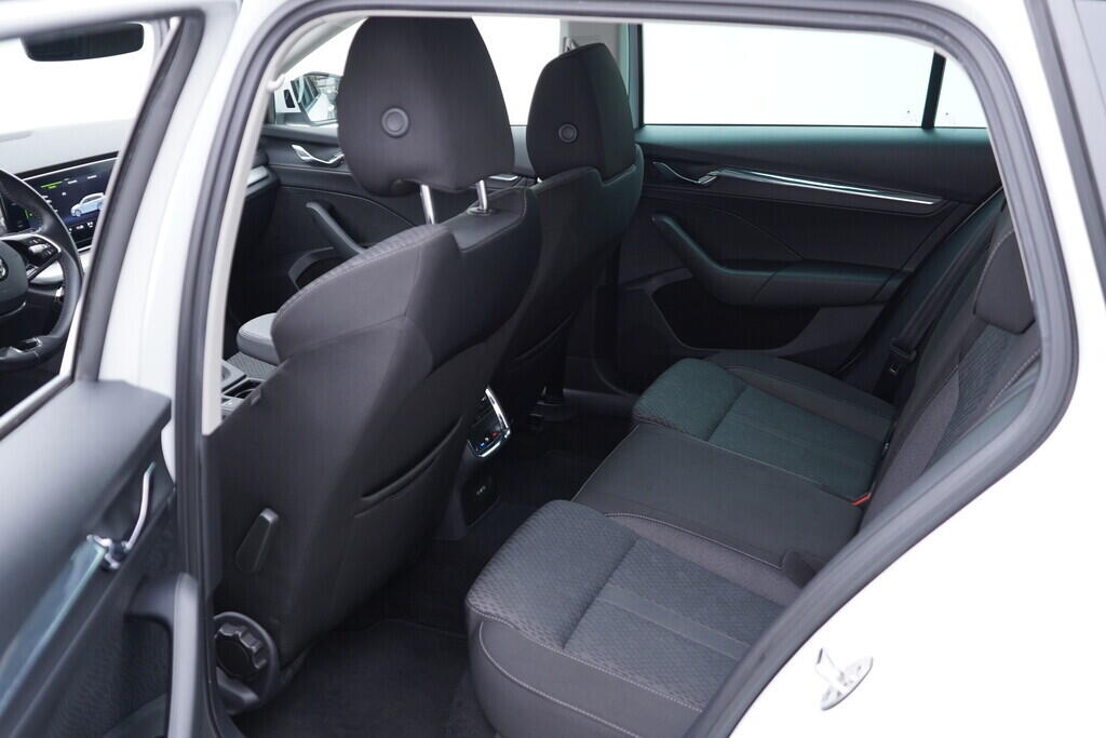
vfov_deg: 36.9
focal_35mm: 36
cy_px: 369
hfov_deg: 53.1
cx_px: 553
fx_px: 1106
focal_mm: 24
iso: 250
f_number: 2.8
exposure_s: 1/40
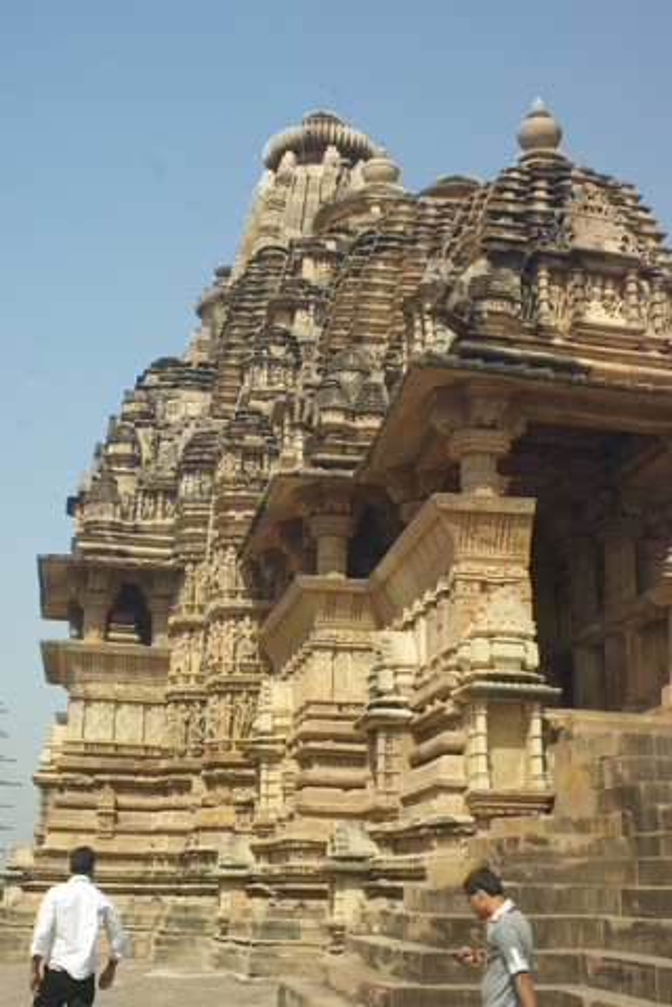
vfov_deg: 46.4
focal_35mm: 42
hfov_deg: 31.9
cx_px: 336
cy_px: 504
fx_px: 1176
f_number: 6.7
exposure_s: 1/180
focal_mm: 28
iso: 200
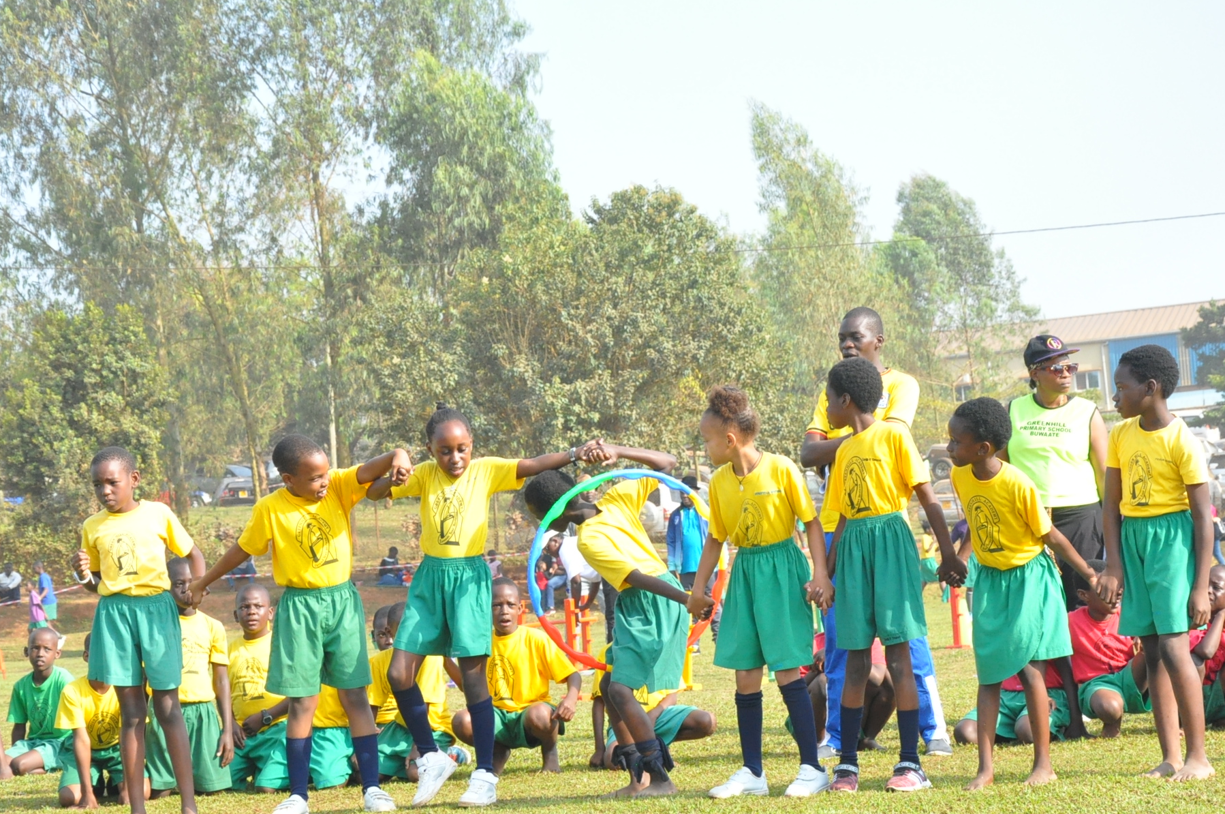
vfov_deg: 14.7
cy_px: 483
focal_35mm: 93
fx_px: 3161
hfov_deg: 21.9
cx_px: 650
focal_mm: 52
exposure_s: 1/800
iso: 1600
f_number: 7.1
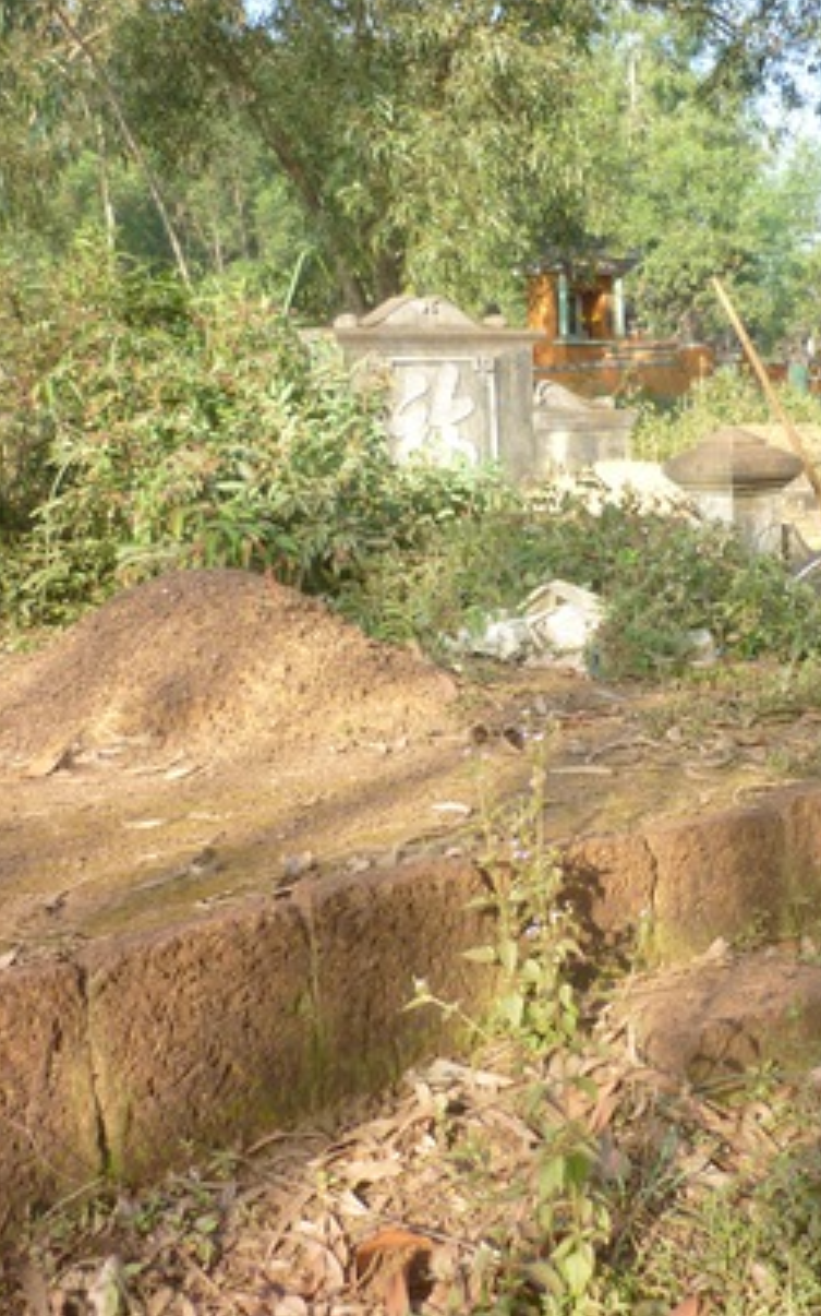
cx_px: 644
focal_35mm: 47
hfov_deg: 26.9
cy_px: 656
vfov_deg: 42.7
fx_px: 1684
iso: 80
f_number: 2.8
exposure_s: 1/200
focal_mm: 5.5
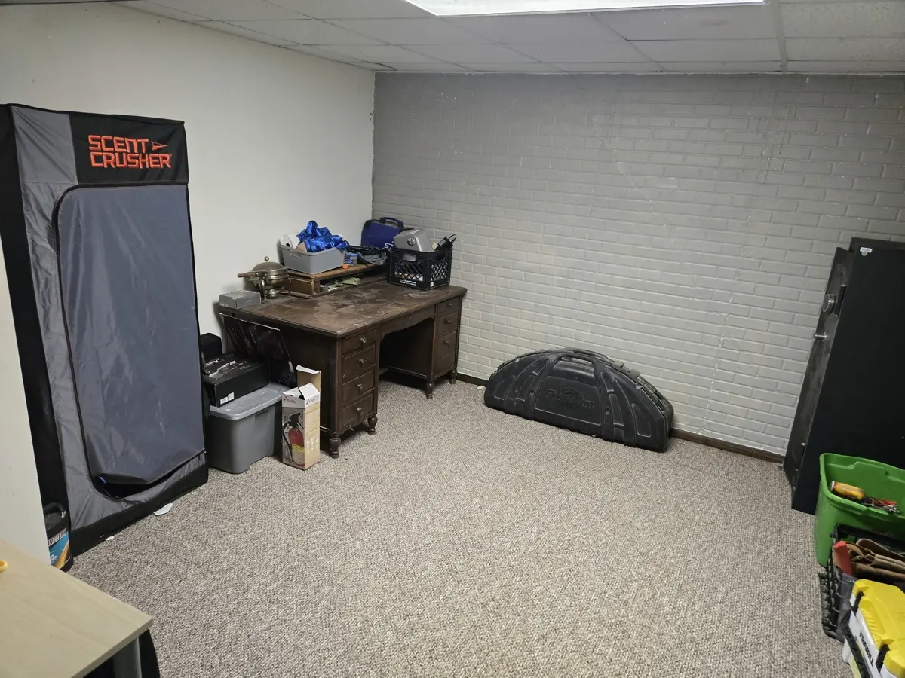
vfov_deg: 58.9
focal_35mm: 23
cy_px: 339
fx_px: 601
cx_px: 452
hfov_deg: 73.9
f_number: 1.8
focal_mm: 5.4
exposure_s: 1/120
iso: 800
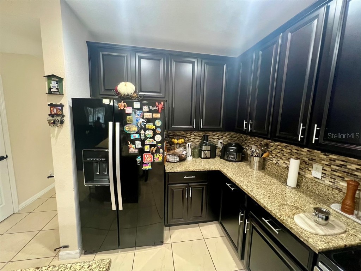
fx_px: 136
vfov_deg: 89.9
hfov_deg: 106.2
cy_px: 136
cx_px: 180
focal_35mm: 13
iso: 800
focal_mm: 1.57
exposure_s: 1/60
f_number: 1.8
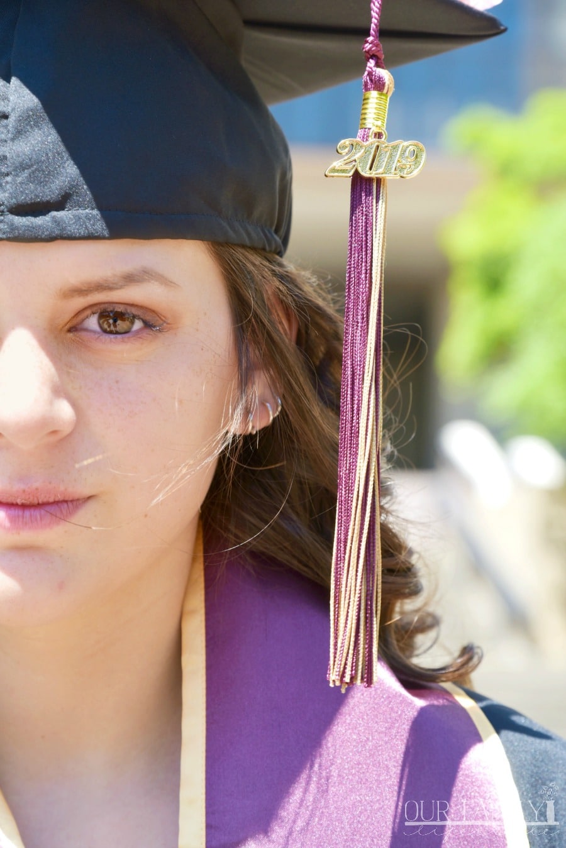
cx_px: 283
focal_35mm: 120
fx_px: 2828
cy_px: 424
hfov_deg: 11.4
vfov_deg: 17.1
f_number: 8
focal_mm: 120
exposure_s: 1/250
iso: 280
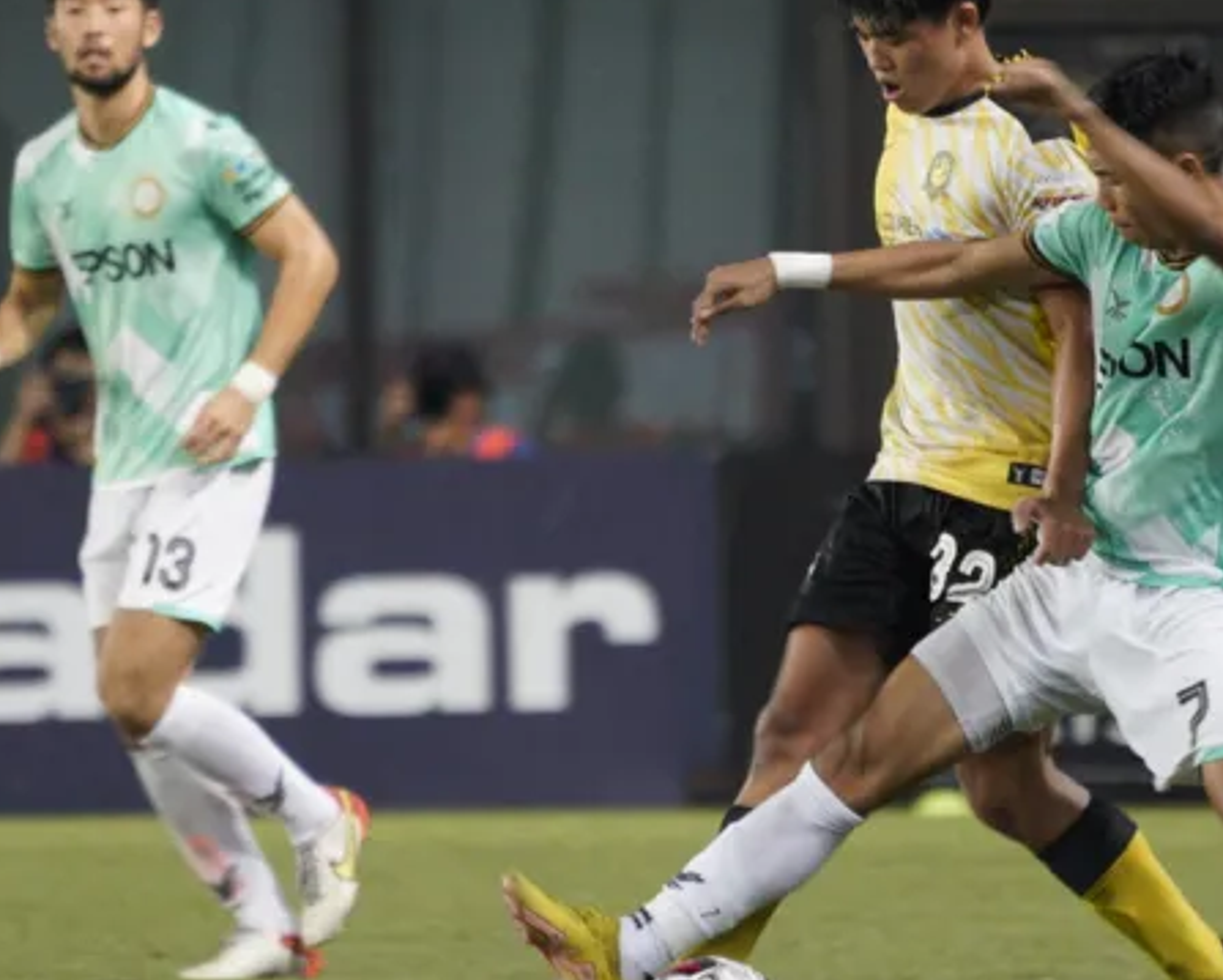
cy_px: 298
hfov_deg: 1.5
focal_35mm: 1290
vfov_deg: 1.2
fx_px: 46713
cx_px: 788
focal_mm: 400
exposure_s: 1/200
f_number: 5.6
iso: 2500
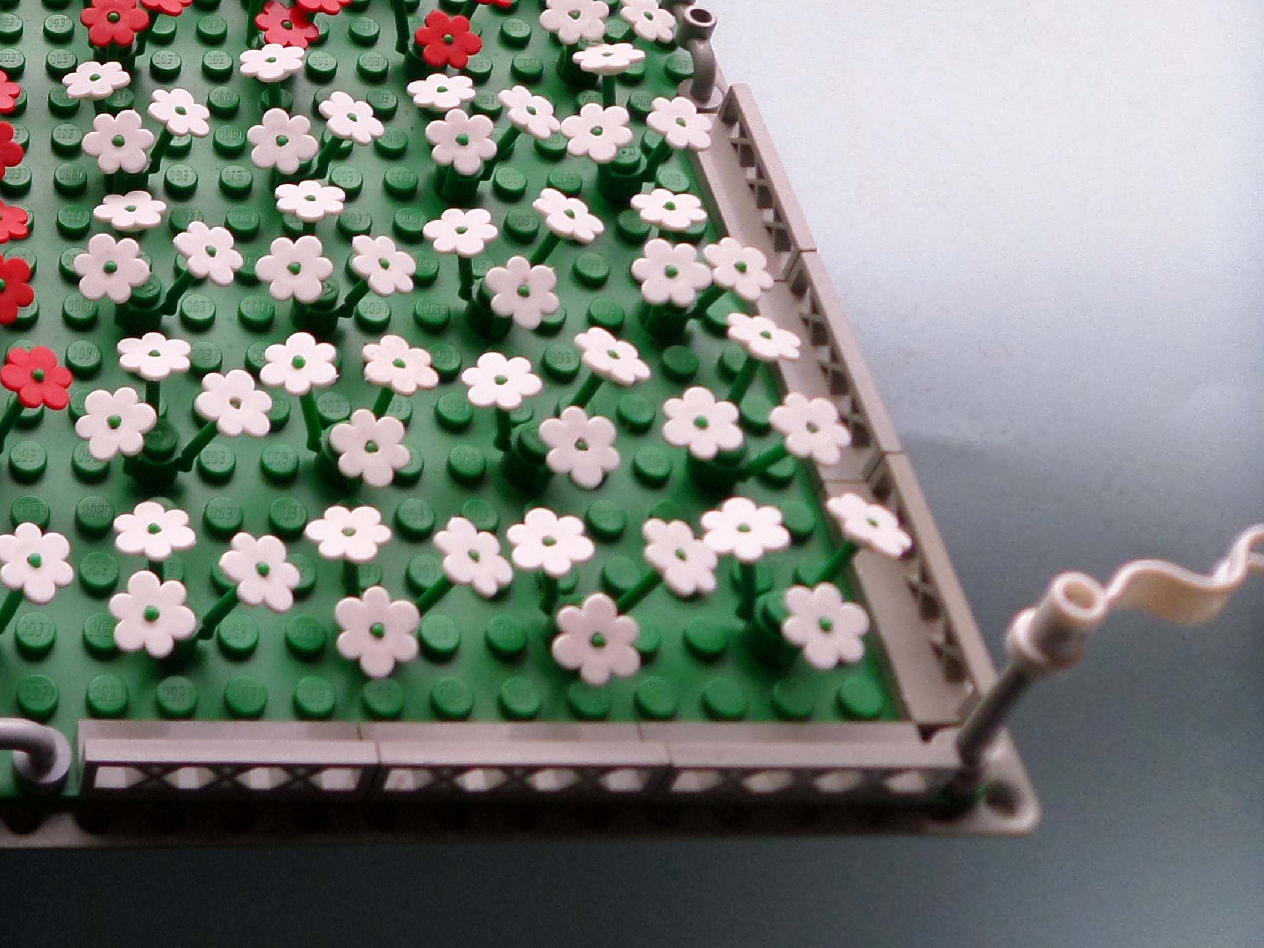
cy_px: 76
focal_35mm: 51
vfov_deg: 27.4
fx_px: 1862
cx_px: -59
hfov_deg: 33.6
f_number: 3.1
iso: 80
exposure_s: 1/180
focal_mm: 4.3
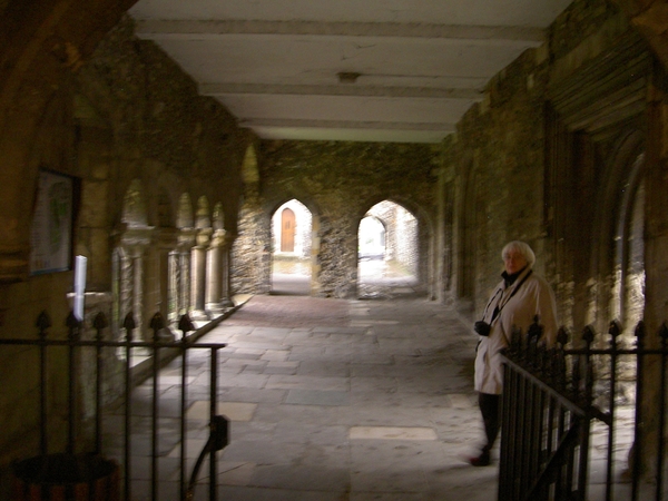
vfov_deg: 36.8
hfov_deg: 47.9
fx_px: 753
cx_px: 334
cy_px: 250
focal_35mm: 39
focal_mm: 8
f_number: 2.8
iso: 200
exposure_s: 1/8
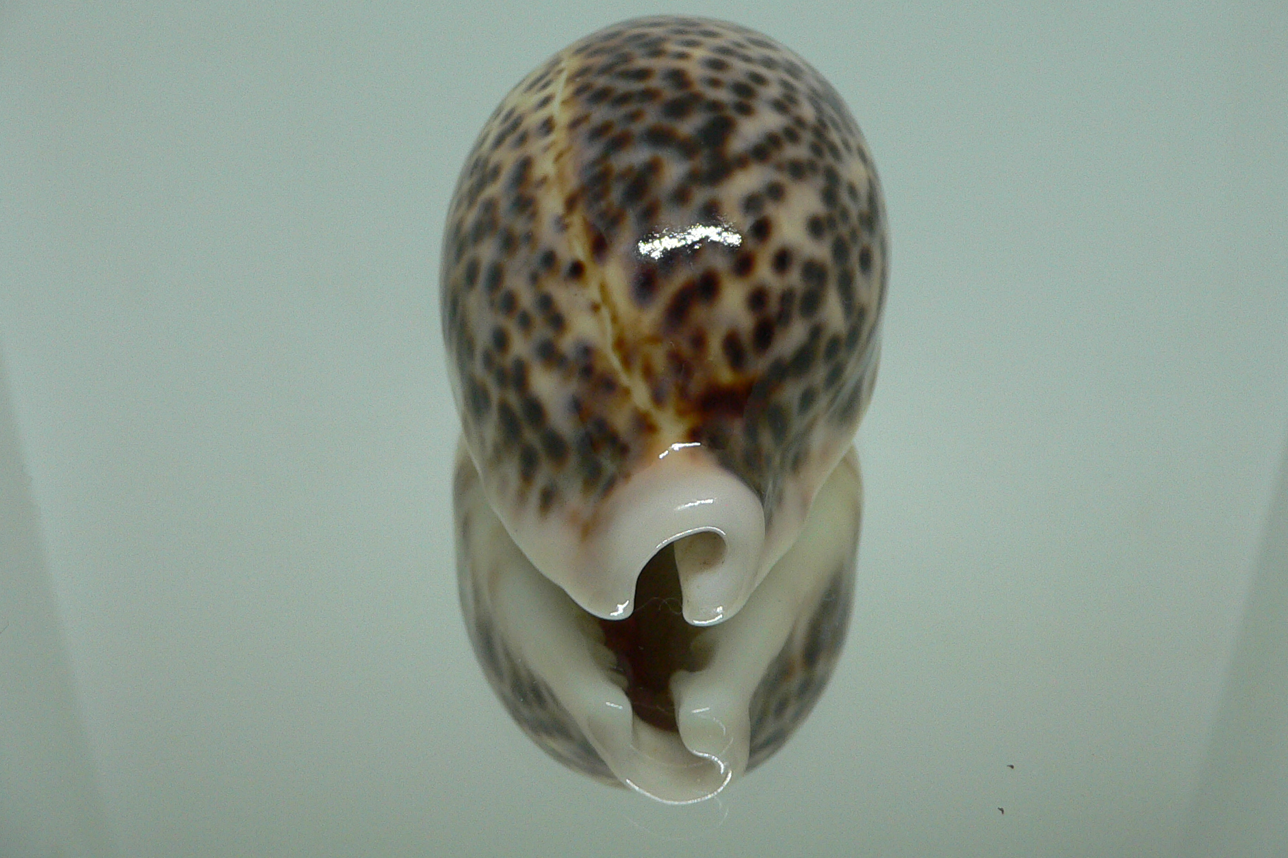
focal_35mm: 39
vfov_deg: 34.2
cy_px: 403
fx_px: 1395
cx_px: 649
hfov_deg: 49.6
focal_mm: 4.6
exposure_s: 1/60
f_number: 2.8
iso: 150
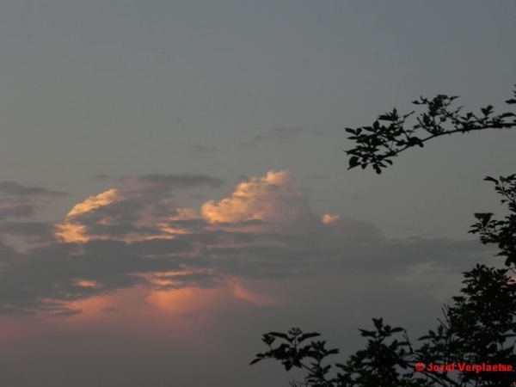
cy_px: 194
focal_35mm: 129
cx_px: 258
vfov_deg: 11.5
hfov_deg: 15.3
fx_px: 1923
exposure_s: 1/250
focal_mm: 23
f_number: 4.5
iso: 247
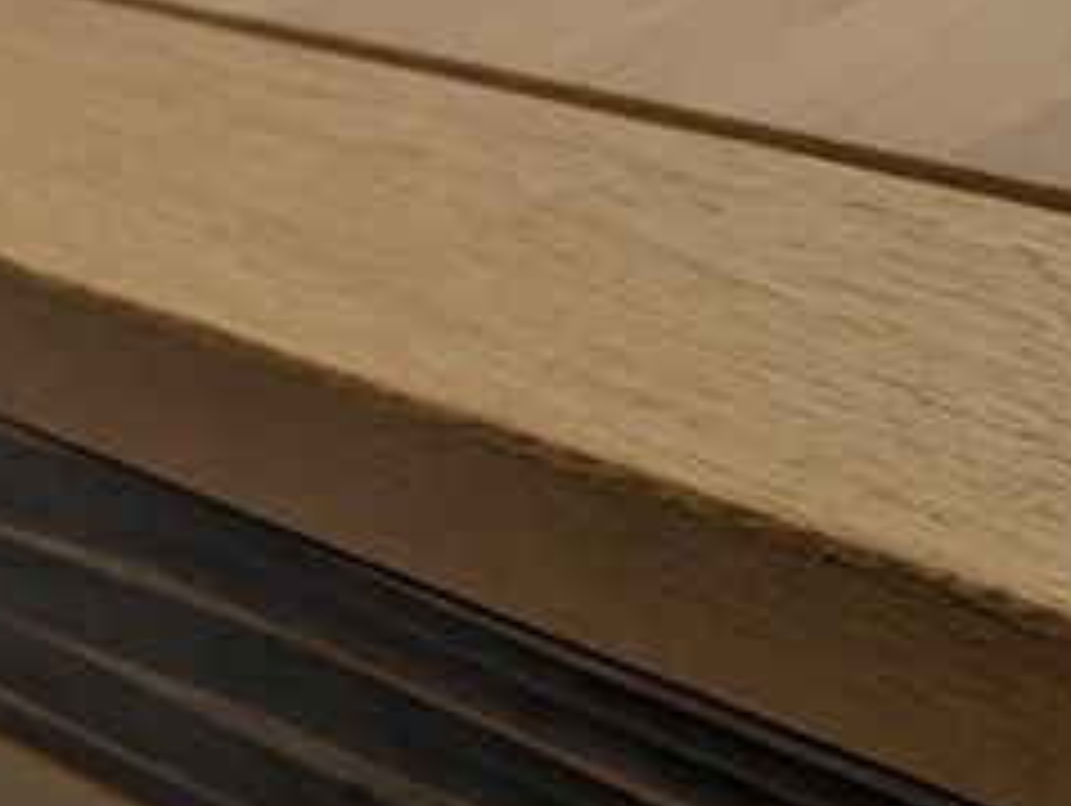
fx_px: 3128
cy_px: 534
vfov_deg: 14.6
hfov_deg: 17.3
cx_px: 1652
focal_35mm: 101
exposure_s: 1/488
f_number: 1.85
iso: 34
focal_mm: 6.81
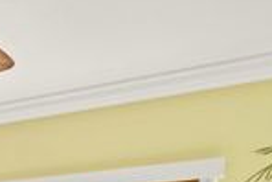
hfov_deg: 25.0
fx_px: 421
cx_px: -158
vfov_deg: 19.8
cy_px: 301
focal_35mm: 56
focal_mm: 11
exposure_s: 1/40
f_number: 6.3
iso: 320
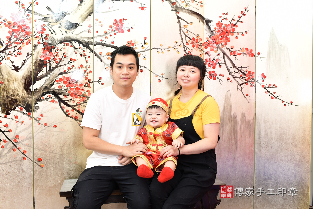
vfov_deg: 37.9
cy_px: 104
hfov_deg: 54.4
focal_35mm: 35
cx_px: 156
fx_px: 304
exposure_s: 1/200
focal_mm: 35
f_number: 4.5
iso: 1000
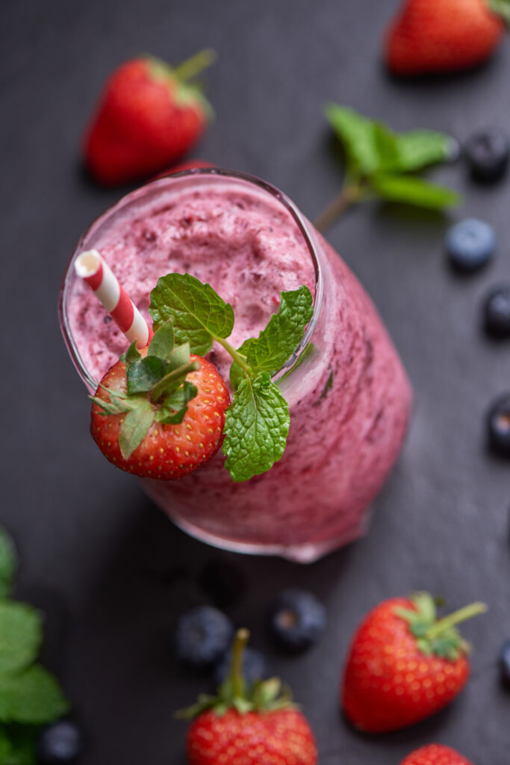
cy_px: 382
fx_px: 2230
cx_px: 255
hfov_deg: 13.0
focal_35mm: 105
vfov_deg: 19.5
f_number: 8
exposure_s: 1/160
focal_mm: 105
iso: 100
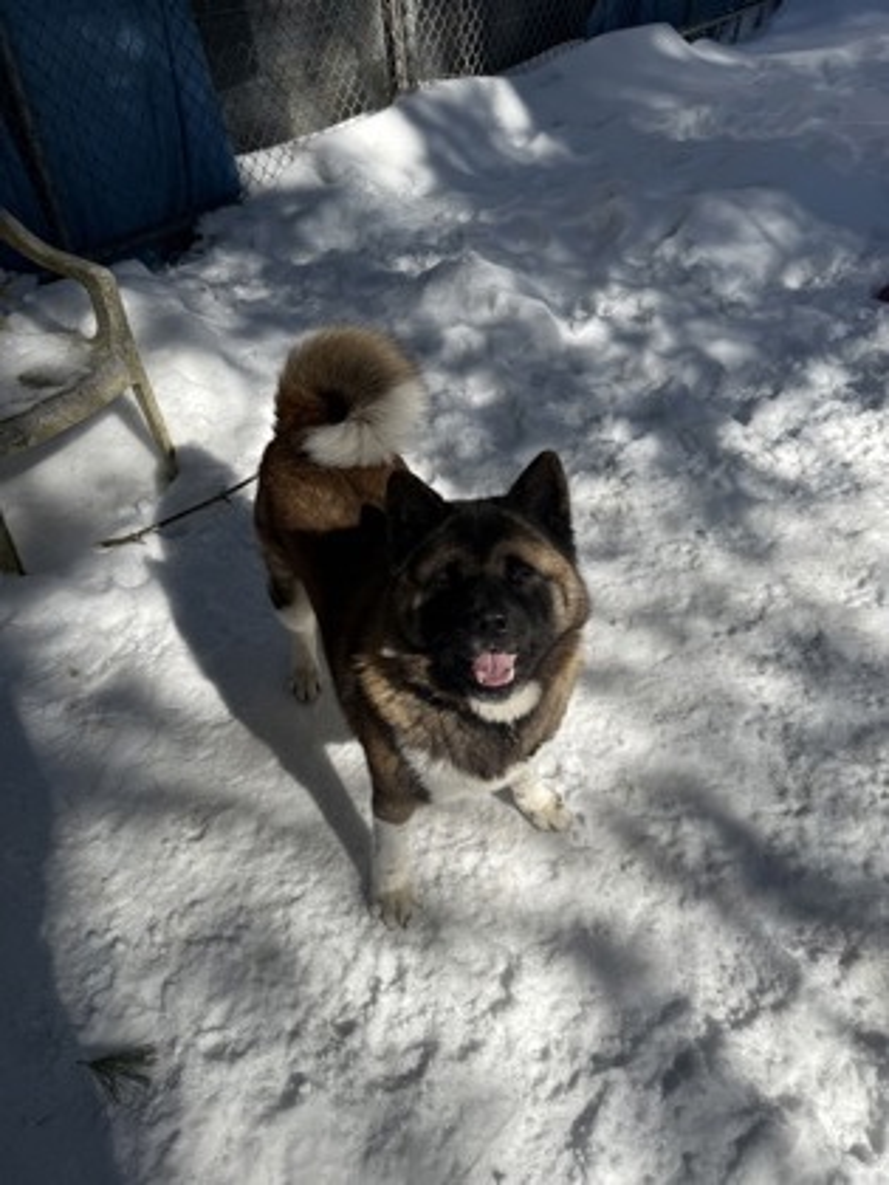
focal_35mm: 24
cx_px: 444
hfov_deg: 56.8
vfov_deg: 71.6
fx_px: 822
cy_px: 592
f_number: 1.78
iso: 80
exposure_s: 1/6173
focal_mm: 6.76
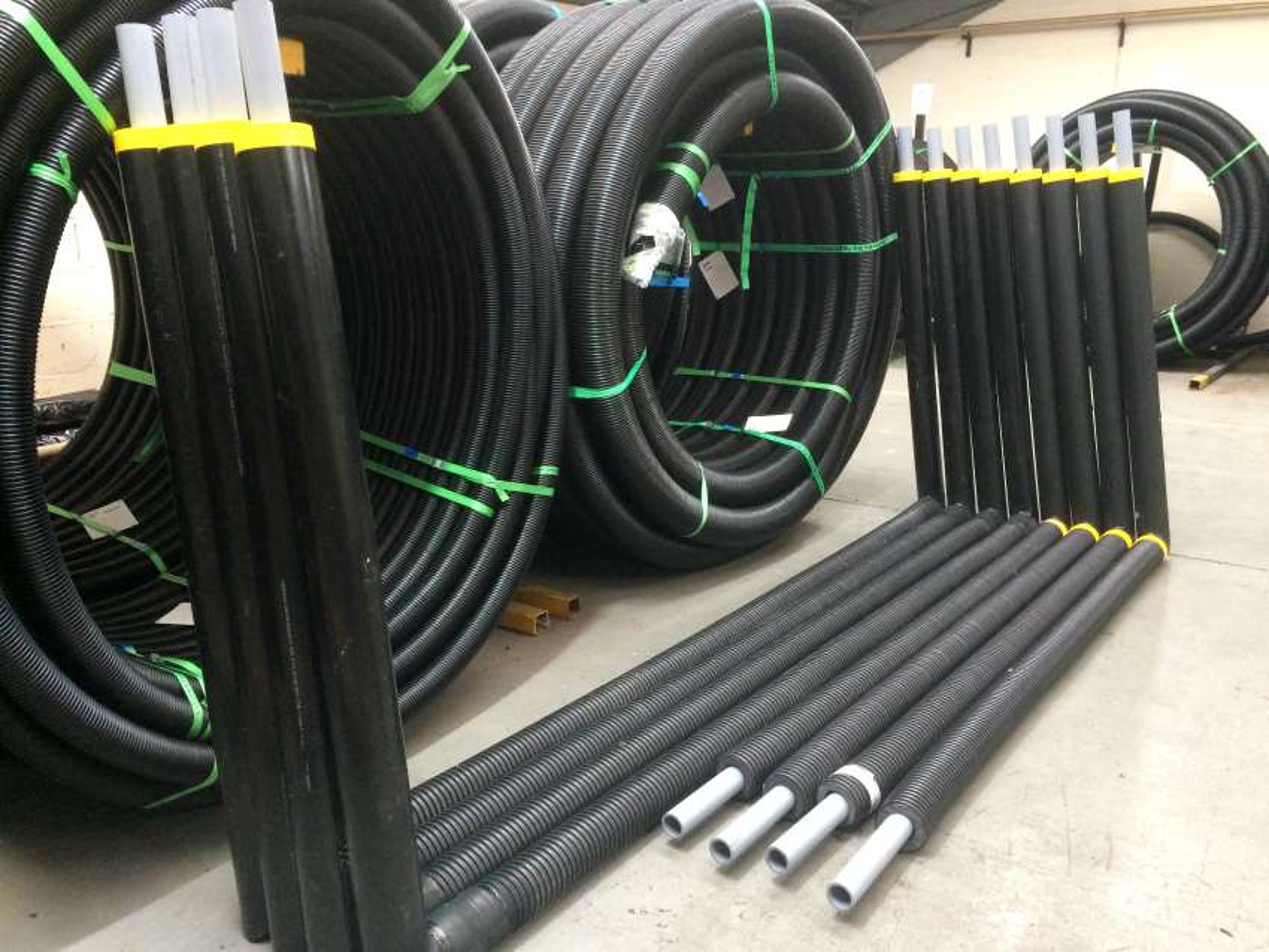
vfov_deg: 48.2
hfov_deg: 61.6
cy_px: 476
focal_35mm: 29
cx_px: 634
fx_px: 1063
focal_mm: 4.15
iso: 250
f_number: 2.2
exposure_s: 1/33
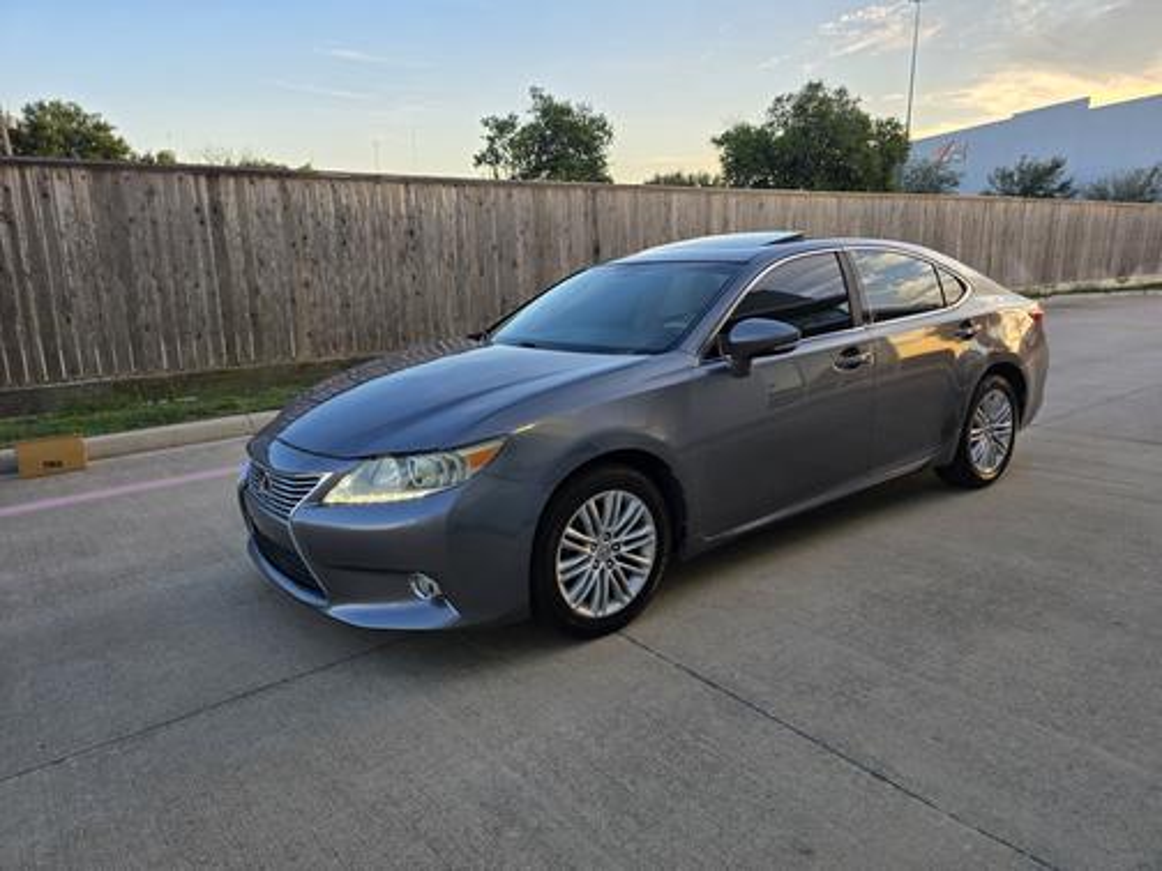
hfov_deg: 73.9
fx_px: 772
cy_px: 436
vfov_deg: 58.9
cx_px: 581
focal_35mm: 23
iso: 40
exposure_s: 1/359
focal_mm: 6.3
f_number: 1.7
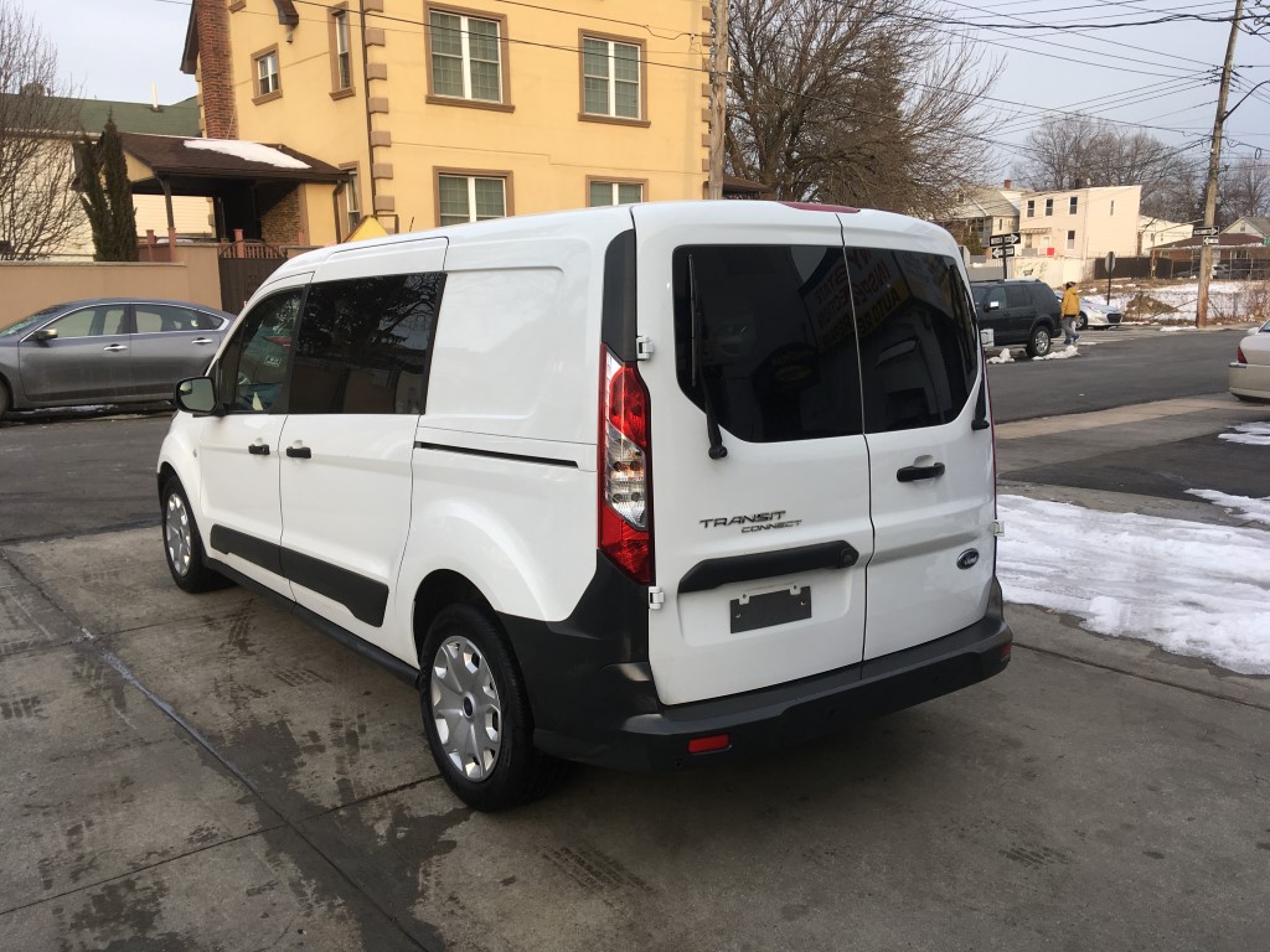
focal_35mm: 29
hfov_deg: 61.7
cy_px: 476
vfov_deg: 48.2
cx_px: 635
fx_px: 1064
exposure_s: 1/311
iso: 25
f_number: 2.2
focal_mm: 4.15
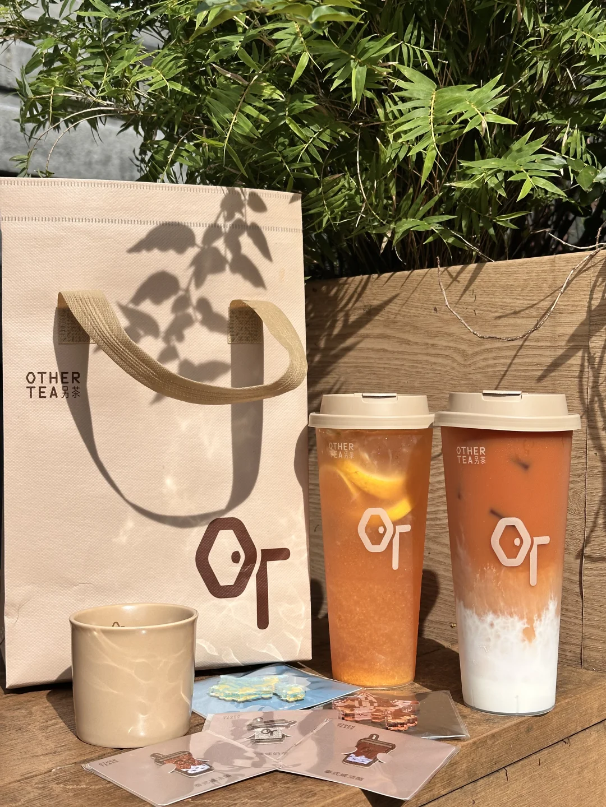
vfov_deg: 39.7
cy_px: 404
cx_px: 303
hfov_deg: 30.3
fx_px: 1120
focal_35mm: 48
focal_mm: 6.86
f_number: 1.78
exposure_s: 1/2597
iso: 64
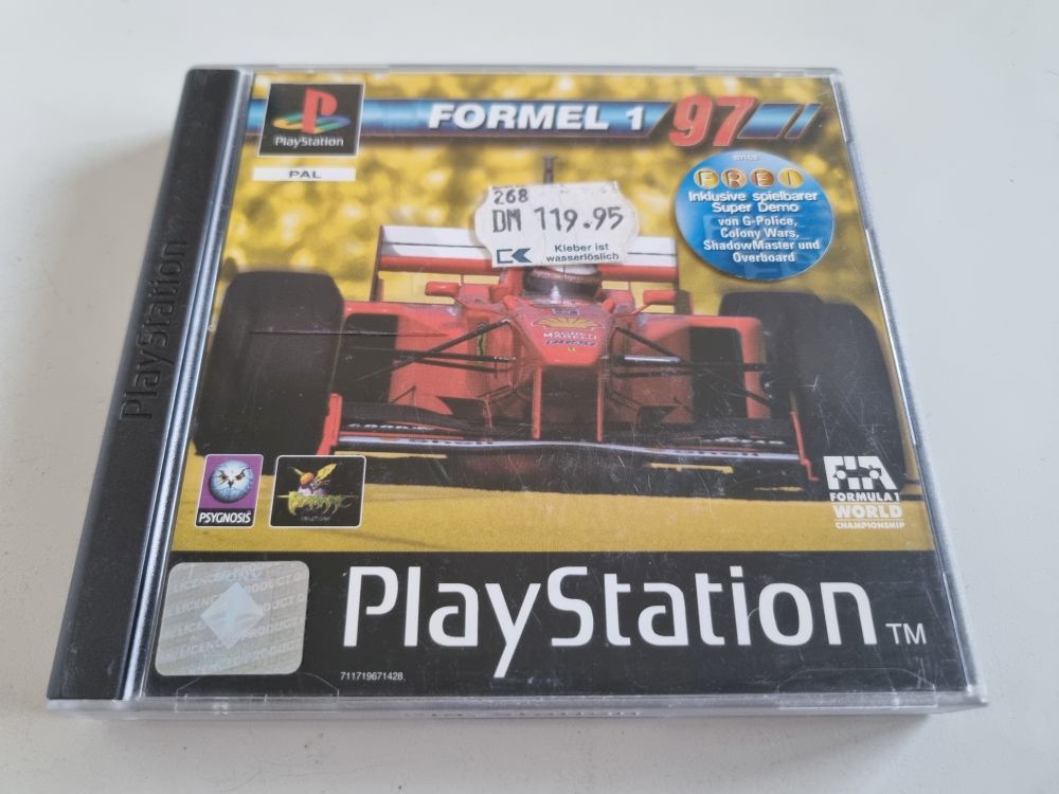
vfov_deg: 53.1
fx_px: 795
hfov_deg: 67.3
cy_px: 397
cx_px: 530
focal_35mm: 26
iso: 400
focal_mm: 5.4
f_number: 1.8
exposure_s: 1/50
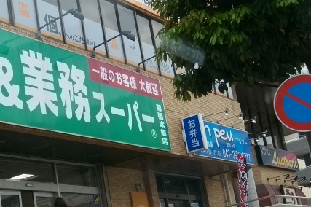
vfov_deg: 17.4
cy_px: 133
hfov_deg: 25.9
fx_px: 673
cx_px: 103
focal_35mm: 78
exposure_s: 1/256
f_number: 3.6
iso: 80
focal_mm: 8.8
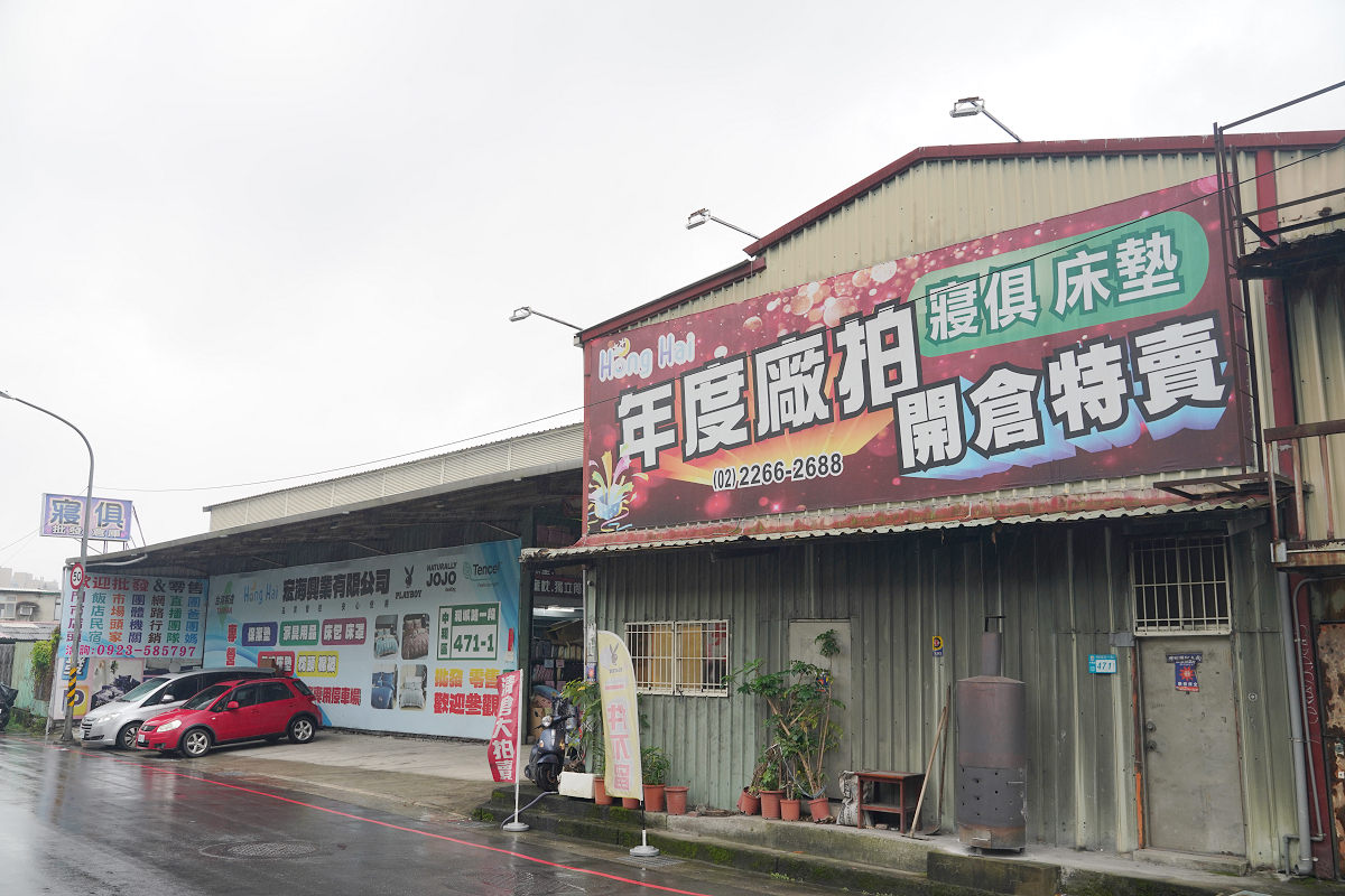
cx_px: 672
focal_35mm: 30
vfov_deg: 43.6
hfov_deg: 61.9
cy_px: 448
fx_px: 1121
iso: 250
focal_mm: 30
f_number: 4
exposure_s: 1/60
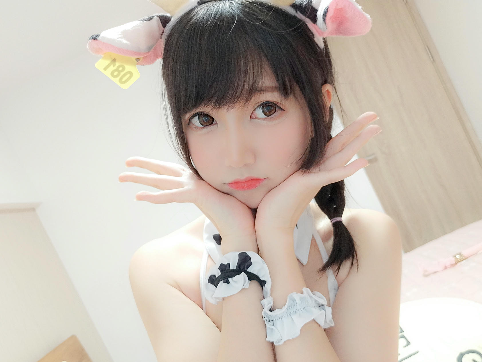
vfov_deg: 46.6
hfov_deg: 59.9
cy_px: 215
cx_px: 254
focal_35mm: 30
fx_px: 418
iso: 125
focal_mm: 4.36
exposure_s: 1/25
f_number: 1.8
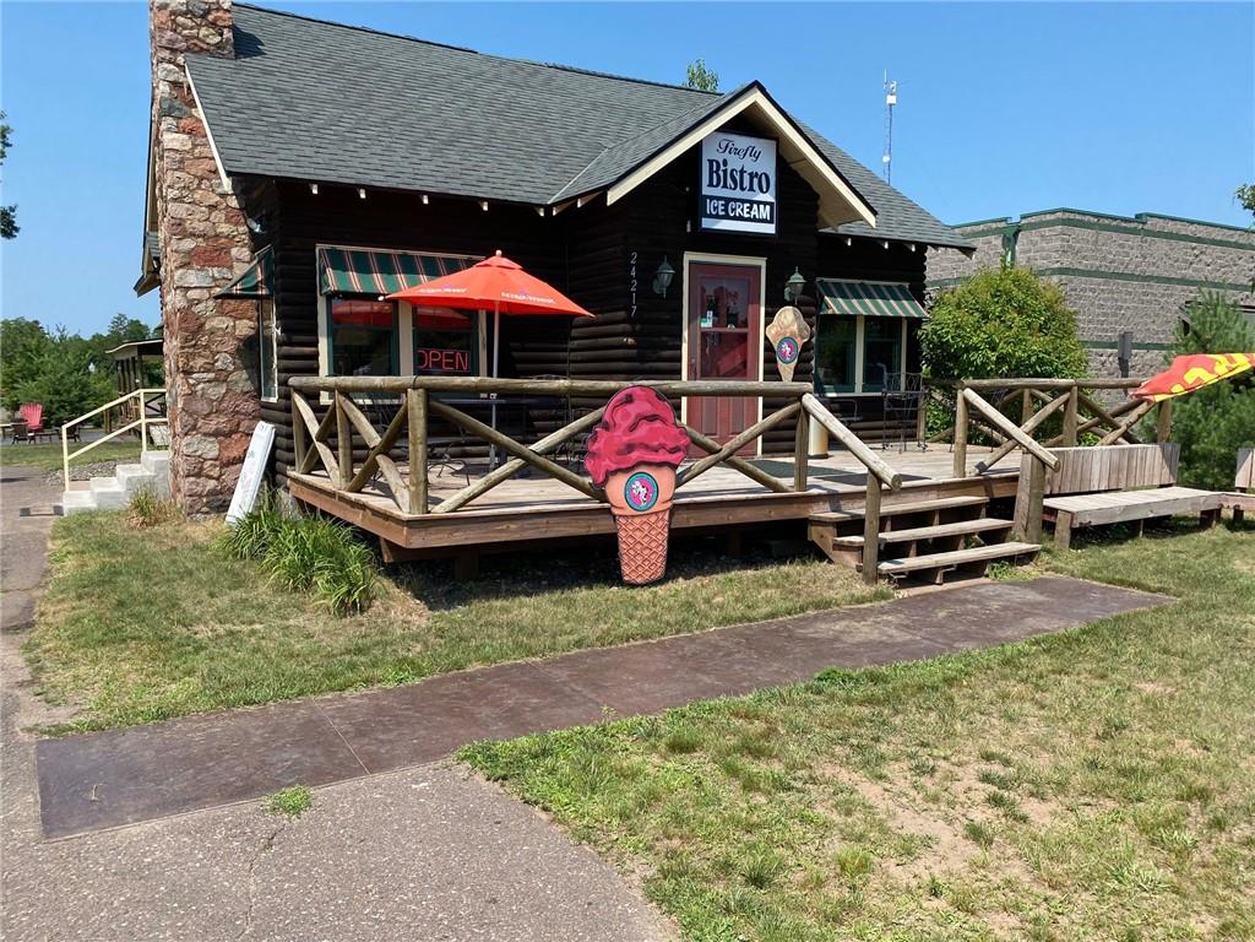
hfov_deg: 67.3
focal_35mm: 26
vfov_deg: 53.1
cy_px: 471
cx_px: 628
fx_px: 943
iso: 32
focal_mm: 4.25
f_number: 1.8
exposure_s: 1/1927
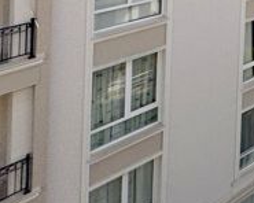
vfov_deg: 22.0
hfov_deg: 21.8
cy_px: -132
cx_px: 461
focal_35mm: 52
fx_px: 391
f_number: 2.2
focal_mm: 2.22
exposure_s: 1/3390
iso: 50
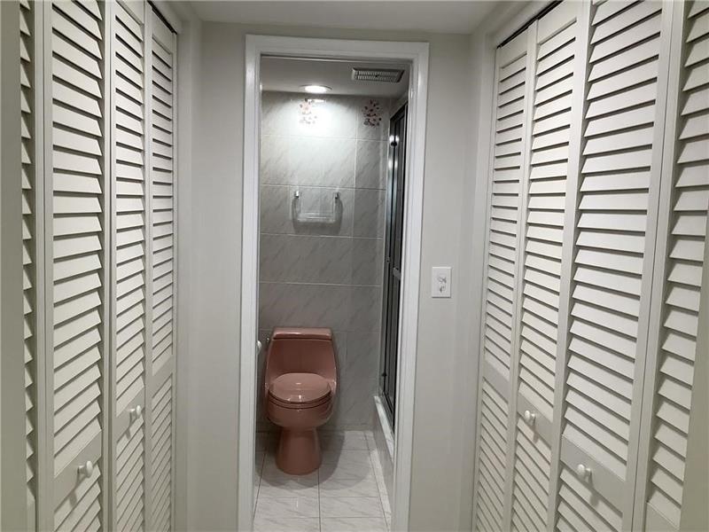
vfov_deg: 45.4
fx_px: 635
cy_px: 266
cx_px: 354
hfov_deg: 58.4
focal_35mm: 31
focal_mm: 3.3
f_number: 2.4
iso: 64
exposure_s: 1/60
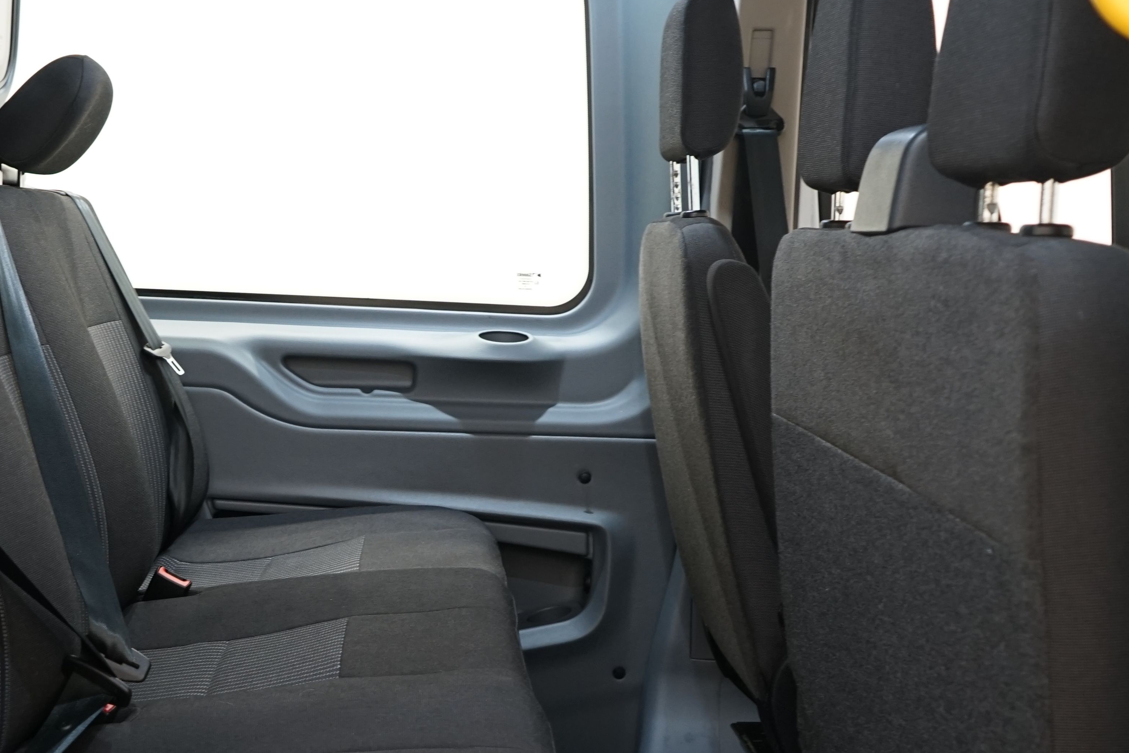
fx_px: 1693
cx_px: 245
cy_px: 472
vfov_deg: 25.0
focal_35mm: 54
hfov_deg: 35.8
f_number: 5
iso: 800
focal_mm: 28
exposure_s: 1/13
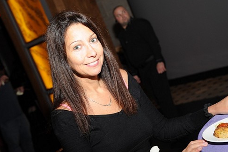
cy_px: 69
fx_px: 443
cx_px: 112
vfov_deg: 19.4
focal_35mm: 70
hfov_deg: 28.9
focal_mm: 62
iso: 1250
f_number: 6.3
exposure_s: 1/60
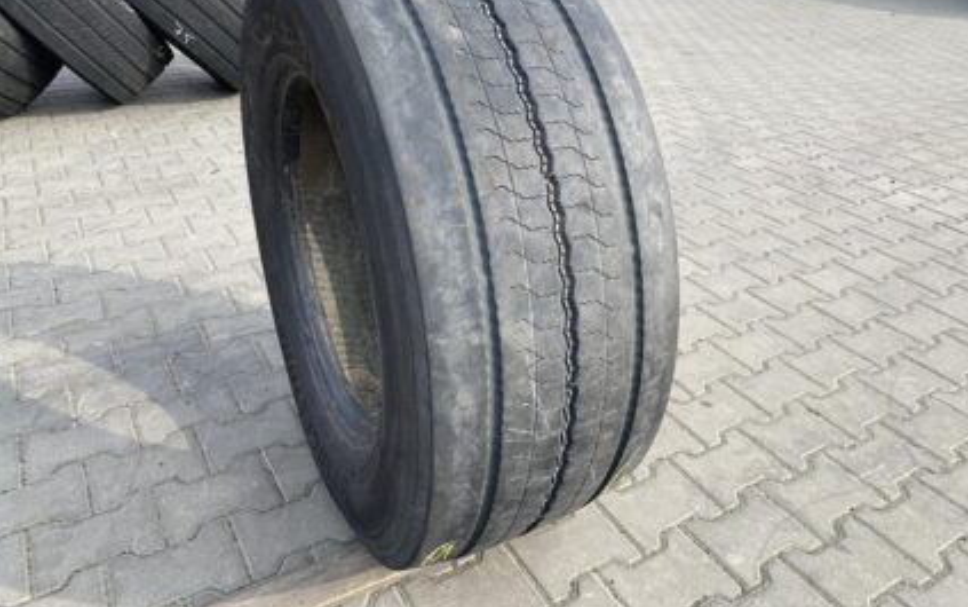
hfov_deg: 66.4
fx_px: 739
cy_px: 249
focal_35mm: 28
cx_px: 490
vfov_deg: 44.4
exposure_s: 1/805
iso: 32
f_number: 1.8
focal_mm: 4.25
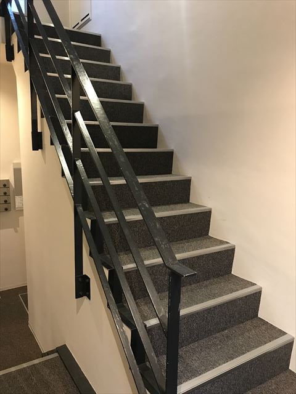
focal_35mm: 28
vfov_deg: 63.4
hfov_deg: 49.7
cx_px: 148
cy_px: 197
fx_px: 319
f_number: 1.8
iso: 80
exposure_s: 1/7
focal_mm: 3.99
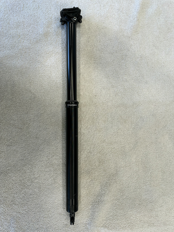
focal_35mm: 24
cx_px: 87
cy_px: 116
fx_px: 161
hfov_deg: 56.8
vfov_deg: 71.6
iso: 80
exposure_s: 1/120
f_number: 1.78
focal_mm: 6.86
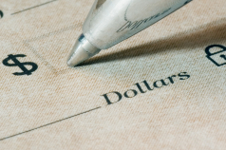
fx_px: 1511
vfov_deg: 5.7
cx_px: 144
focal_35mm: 241
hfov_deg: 8.6
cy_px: 39
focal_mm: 90
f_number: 32
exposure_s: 1/60
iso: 200
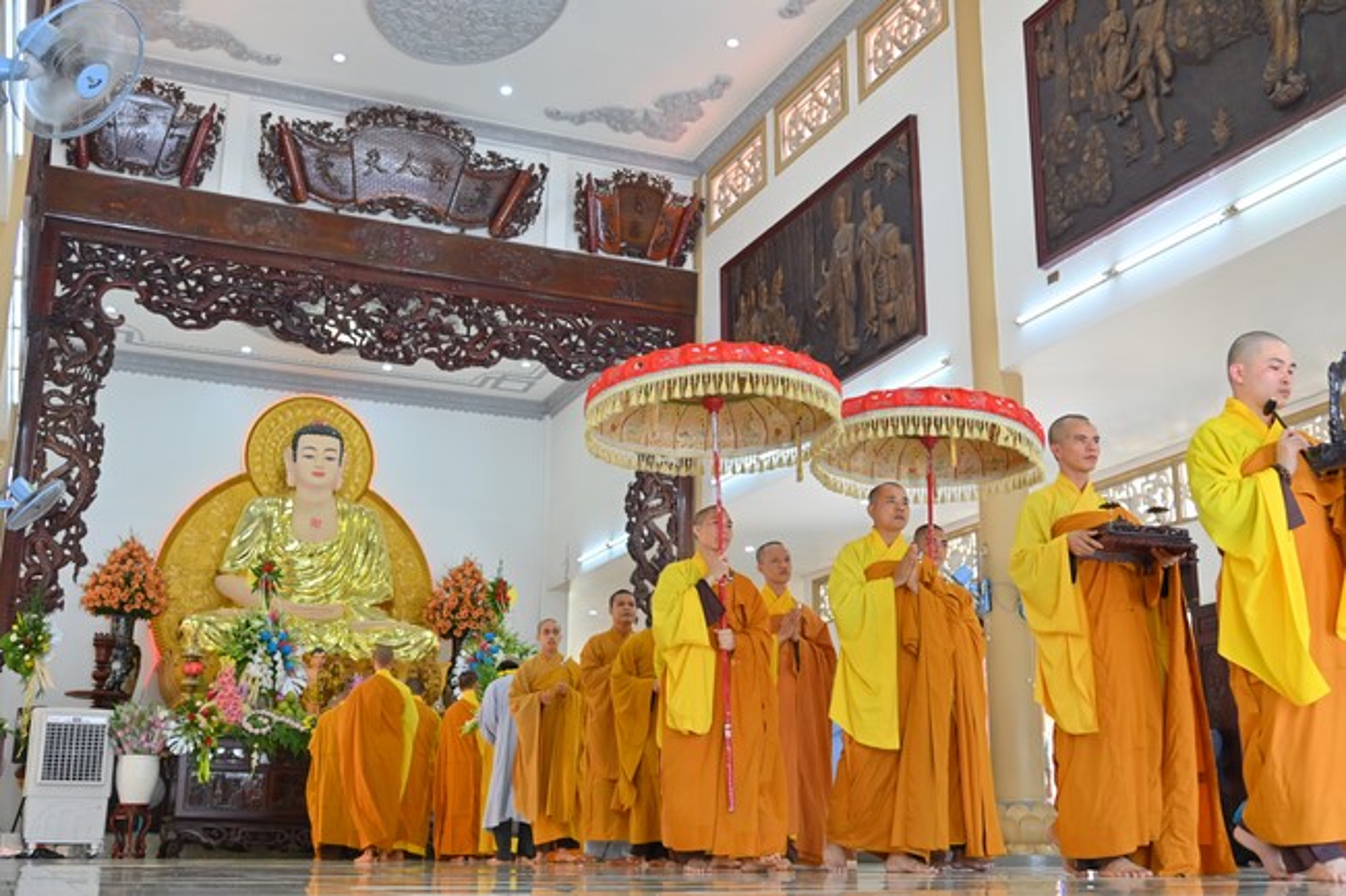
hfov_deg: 50.7
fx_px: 1420
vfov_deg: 35.0
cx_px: 673
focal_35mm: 38
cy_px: 448
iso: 1000
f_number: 5
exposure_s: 1/160
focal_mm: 38
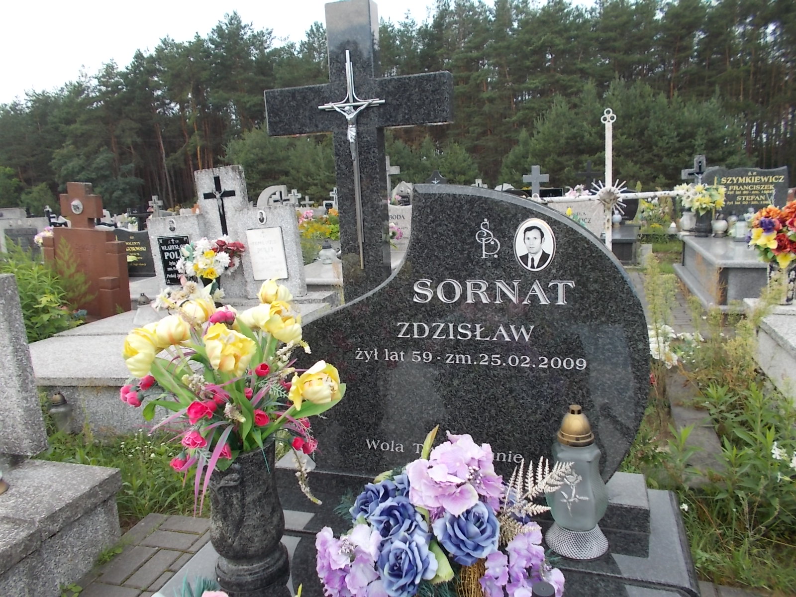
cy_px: 298
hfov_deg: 67.3
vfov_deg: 53.1
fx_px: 598
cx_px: 398
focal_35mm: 26
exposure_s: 1/250
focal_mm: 4.6
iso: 80
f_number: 3.2
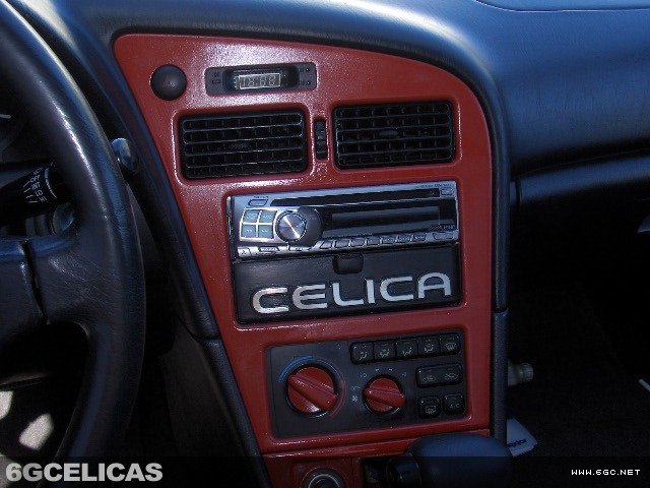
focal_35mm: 38
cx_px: 325
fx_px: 714
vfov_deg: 37.7
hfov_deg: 49.0
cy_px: 244
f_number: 4.5
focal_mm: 6.4
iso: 100
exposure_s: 1/60
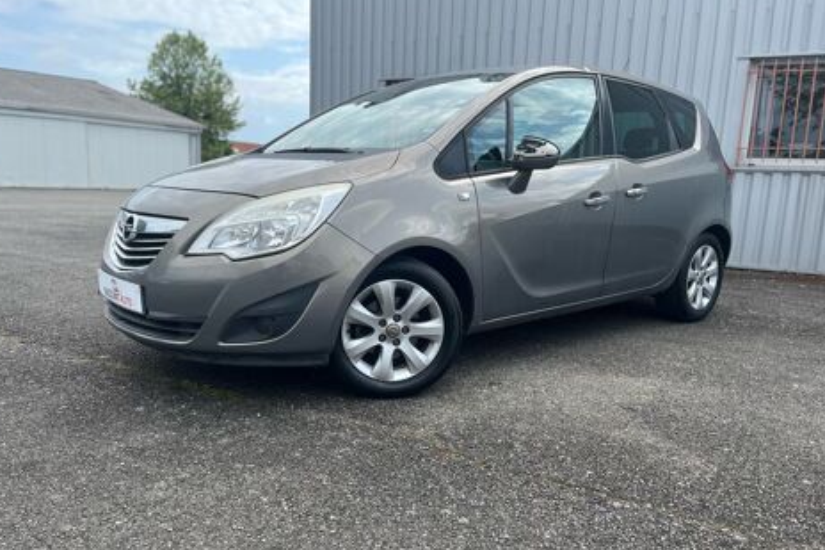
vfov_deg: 46.3
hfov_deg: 65.5
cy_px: 304
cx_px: 400
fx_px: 641
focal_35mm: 28
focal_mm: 5.1
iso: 50
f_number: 1.6
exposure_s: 1/1802
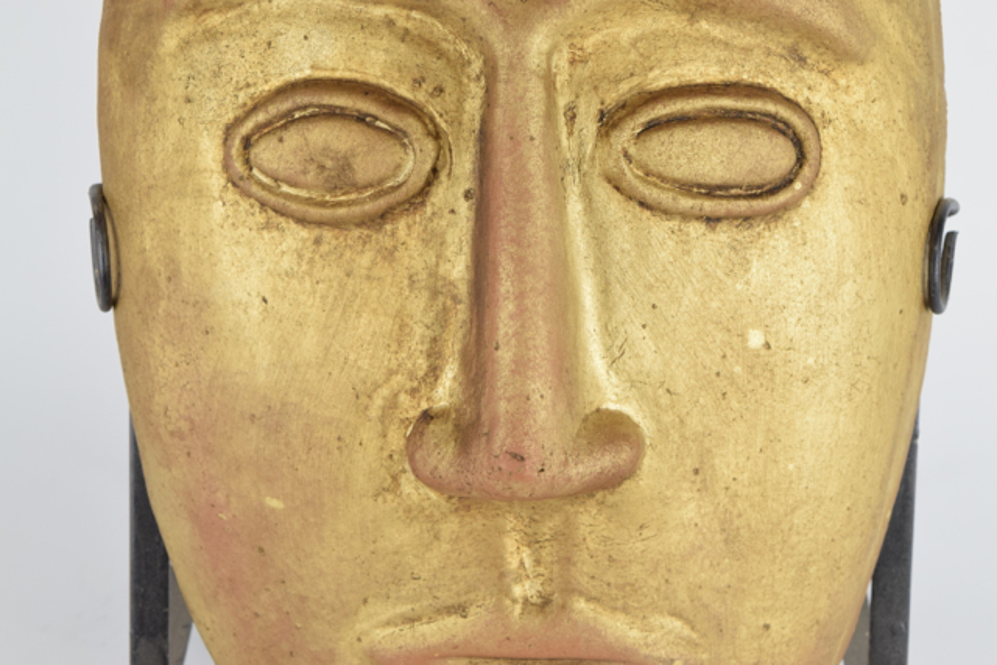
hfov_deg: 24.6
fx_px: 2285
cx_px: 498
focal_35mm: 82
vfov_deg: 16.6
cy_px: 332
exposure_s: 1/125
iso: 800
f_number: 9
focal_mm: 55
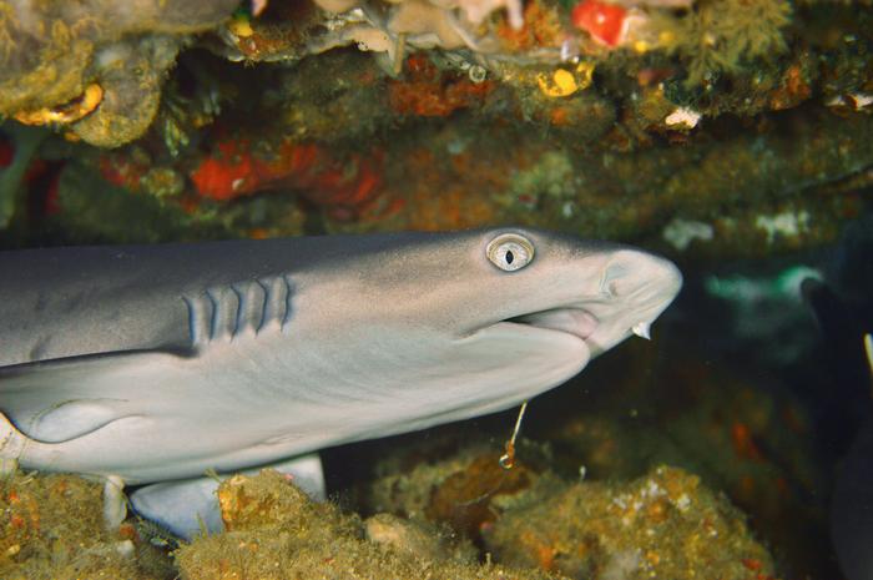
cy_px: 290
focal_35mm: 78
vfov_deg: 17.5
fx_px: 1889
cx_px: 436
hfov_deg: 26.0
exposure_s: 1/200
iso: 200
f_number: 5.6
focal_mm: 52
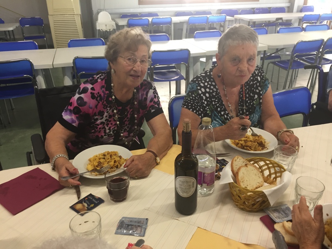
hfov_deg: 61.7
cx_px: 166
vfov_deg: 48.2
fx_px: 278
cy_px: 124
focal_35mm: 29
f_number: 2.2
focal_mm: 4.15
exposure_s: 1/33
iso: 125
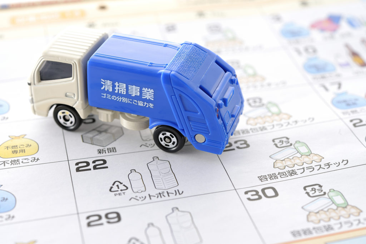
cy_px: 122
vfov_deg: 22.6
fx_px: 610
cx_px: 183
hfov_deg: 33.4
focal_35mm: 60
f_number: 8
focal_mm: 60
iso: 100
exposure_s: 1/125
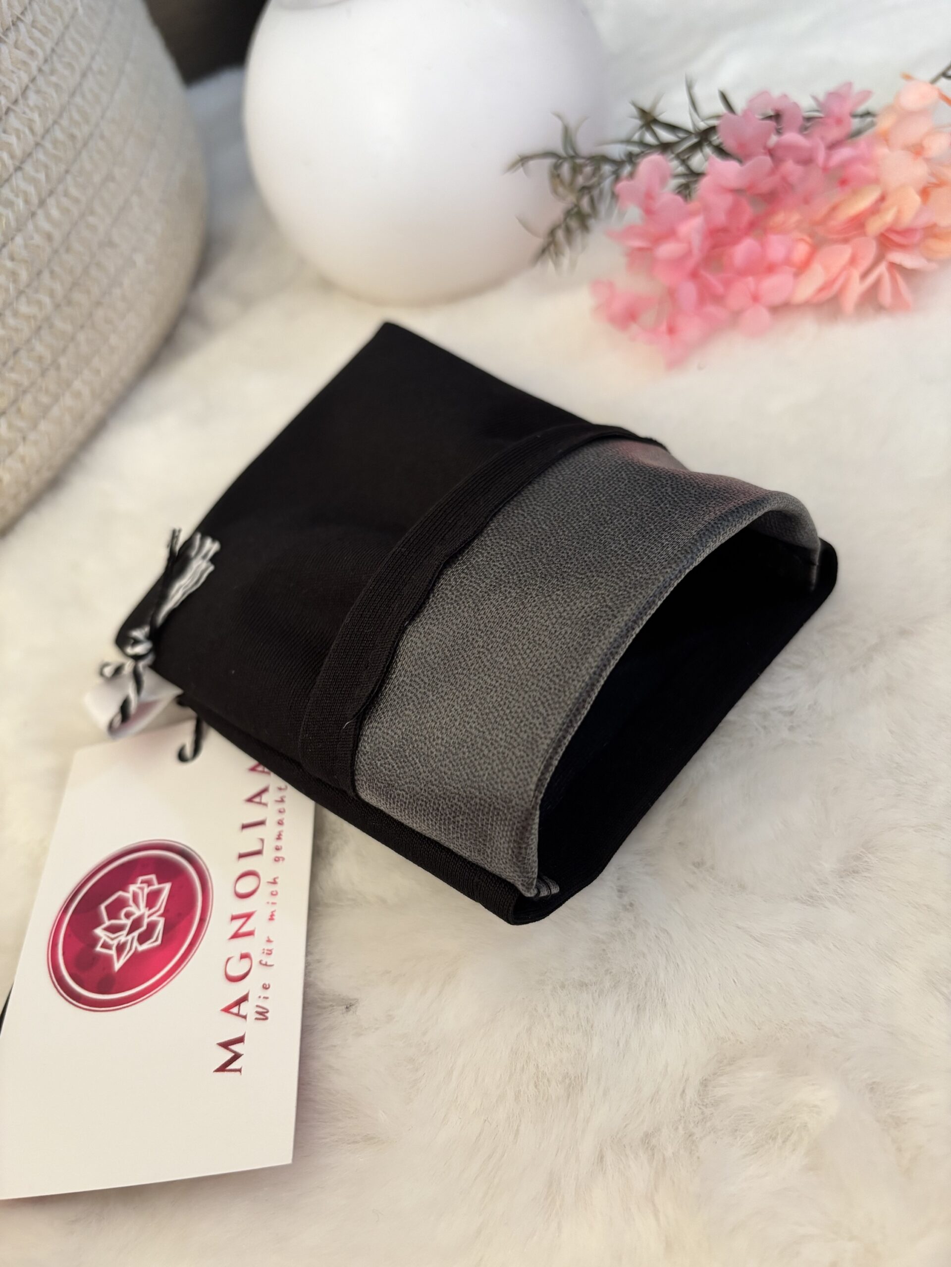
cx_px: 476
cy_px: 634
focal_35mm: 26
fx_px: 952
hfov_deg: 53.1
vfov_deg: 67.3
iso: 250
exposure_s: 1/60
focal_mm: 5.96
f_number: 1.6
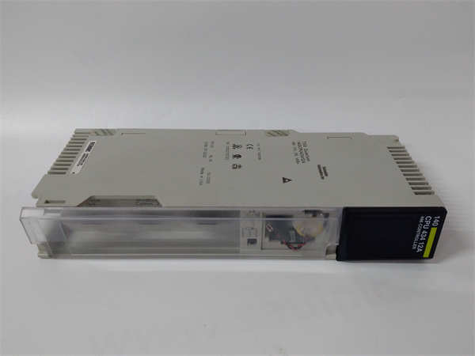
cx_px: 238
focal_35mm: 27
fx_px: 370
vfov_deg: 51.4
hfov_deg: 65.3
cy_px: 178
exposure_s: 1/33
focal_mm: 3.79
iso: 294
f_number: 2
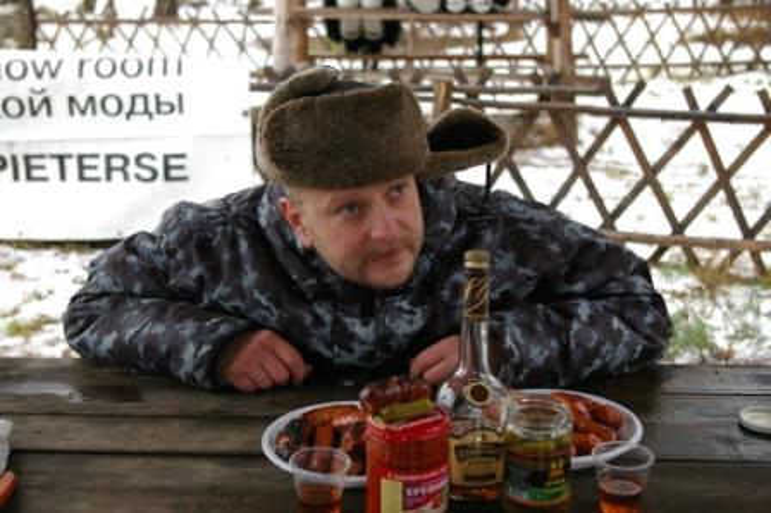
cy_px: 256
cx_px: 386
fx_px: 1124
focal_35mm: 52
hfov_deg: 37.9
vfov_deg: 25.7
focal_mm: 35
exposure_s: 1/60
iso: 800
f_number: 4.5
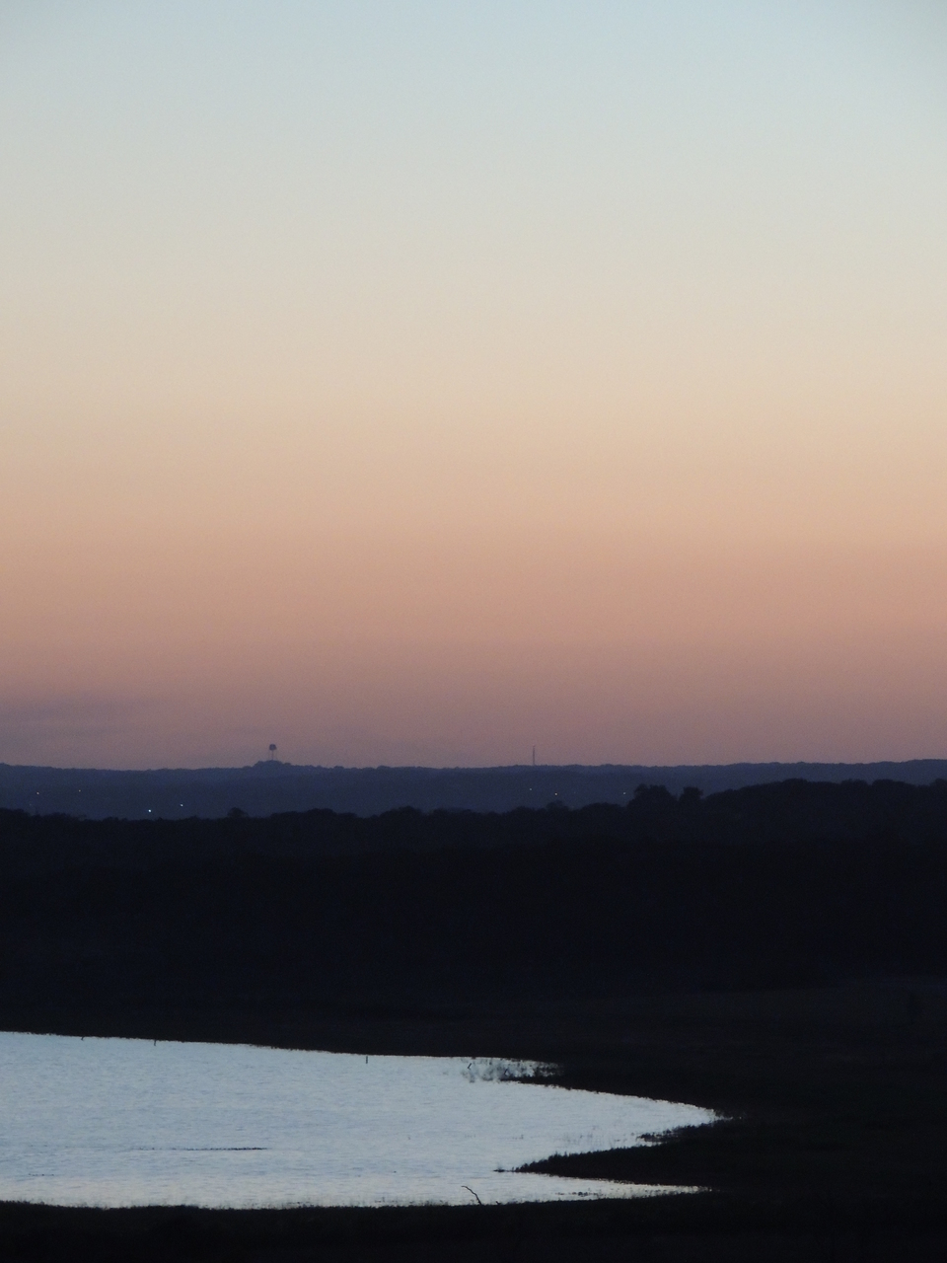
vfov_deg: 7.2
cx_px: 474
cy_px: 632
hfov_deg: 5.4
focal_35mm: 275
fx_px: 10031
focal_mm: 49
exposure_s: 1/30
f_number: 4.7
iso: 800
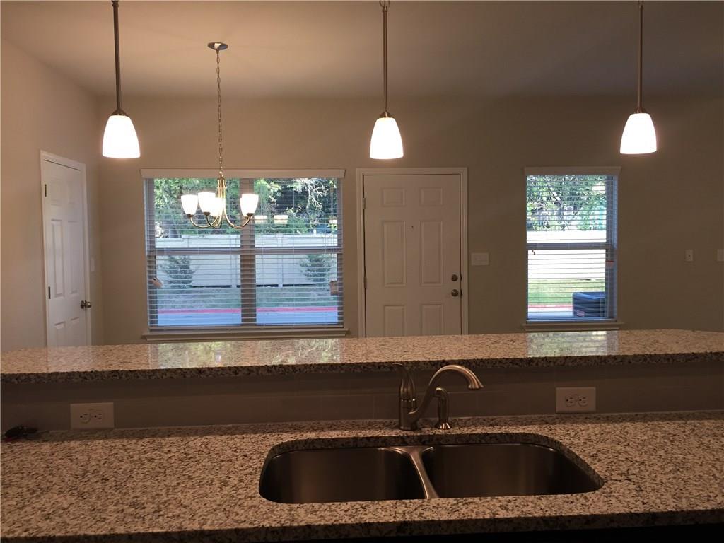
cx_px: 362
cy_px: 272
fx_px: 607
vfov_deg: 48.2
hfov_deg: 61.7
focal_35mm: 29
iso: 32
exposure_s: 1/30
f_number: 2.2
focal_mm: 4.15
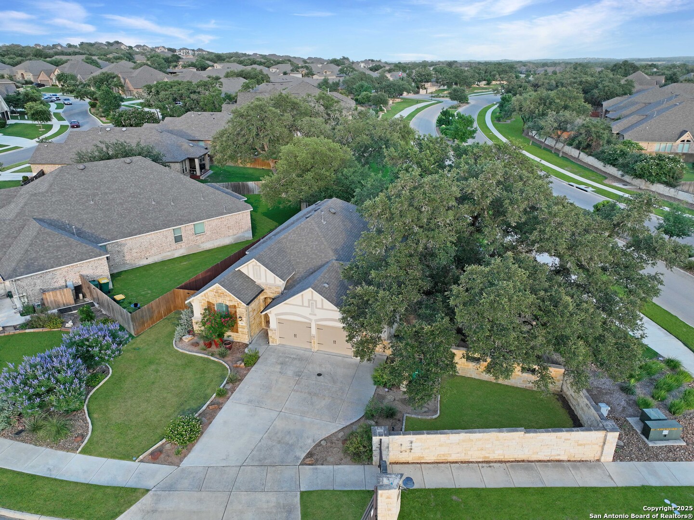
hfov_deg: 71.6
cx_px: 347
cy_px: 260
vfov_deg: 56.8
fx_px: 481
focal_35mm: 24
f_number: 2.8
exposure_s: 1/400
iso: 170
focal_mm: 12.29
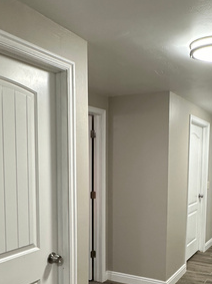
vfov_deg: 48.4
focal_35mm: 38
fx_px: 311
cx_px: 154
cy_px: 183
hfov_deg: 37.0
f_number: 2.2
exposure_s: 1/60
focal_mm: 2.22
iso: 160
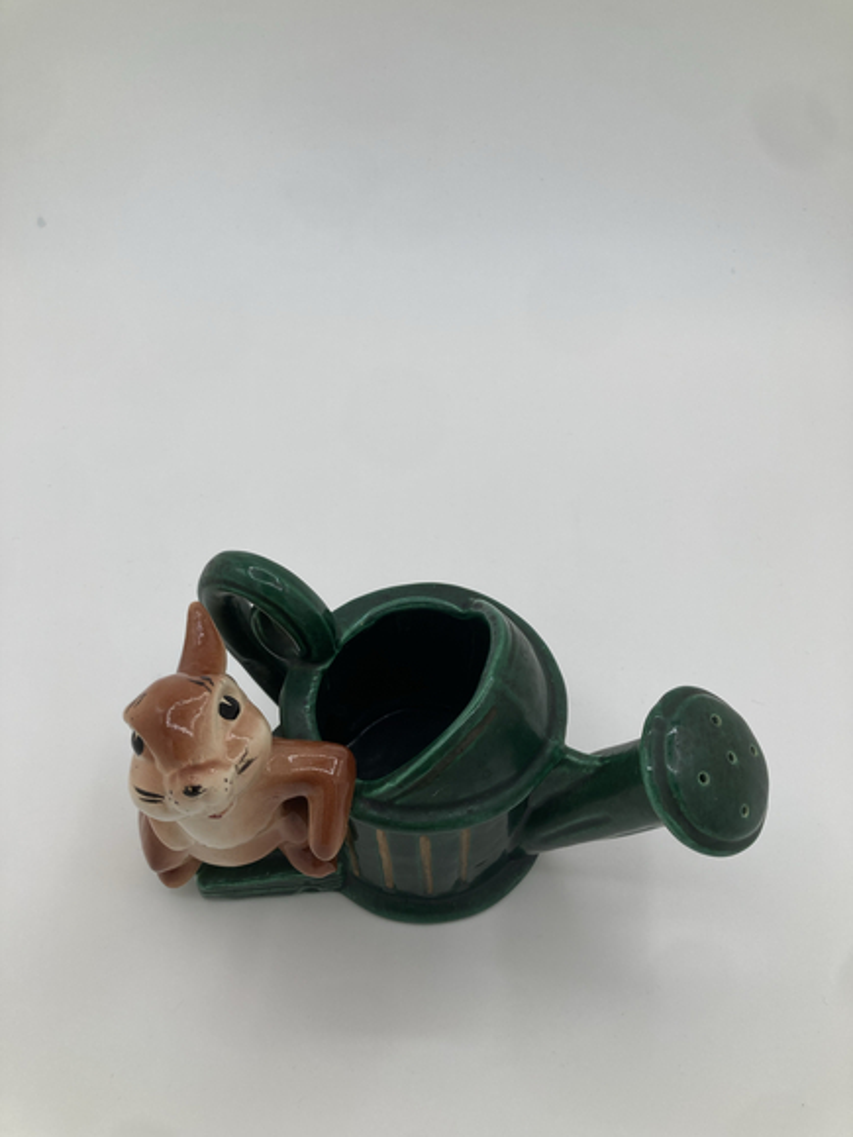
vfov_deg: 63.4
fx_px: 920
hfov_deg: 49.7
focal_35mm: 28
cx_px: 426
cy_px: 568
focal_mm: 3.99
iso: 20
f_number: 1.8
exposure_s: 1/349
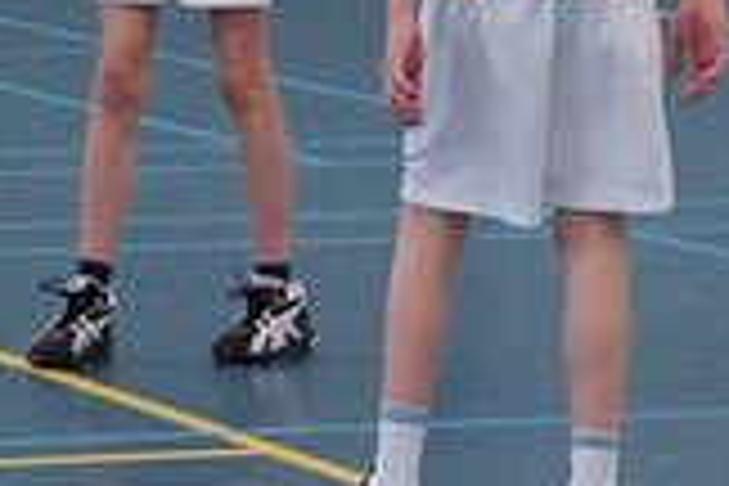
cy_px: -605
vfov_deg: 5.1
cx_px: -544
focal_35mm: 265
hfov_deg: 7.6
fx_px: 5366
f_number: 3.5
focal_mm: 28
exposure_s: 1/250
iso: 1250
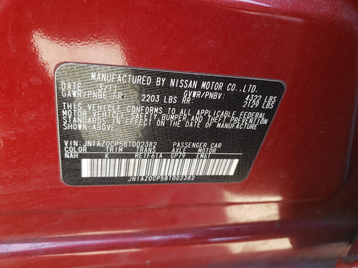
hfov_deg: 67.3
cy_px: 134
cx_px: 179
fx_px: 269
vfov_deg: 53.1
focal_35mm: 26
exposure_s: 1/120
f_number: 1.5
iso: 50
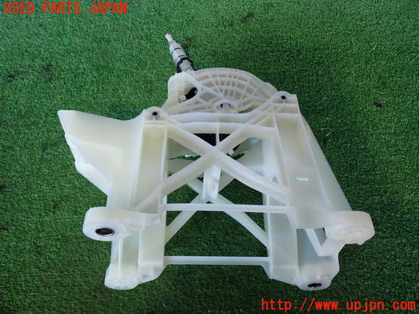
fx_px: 387
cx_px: 210
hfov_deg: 56.8
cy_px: 157
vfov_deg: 44.2
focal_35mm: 32
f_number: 2.4
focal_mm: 5.79
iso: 200
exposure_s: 1/60
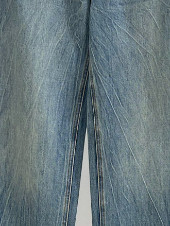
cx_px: 107
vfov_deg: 19.4
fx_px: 660
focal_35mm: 101
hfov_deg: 14.7
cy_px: 116
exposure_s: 1/121
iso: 50
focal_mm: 5.1
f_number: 1.6
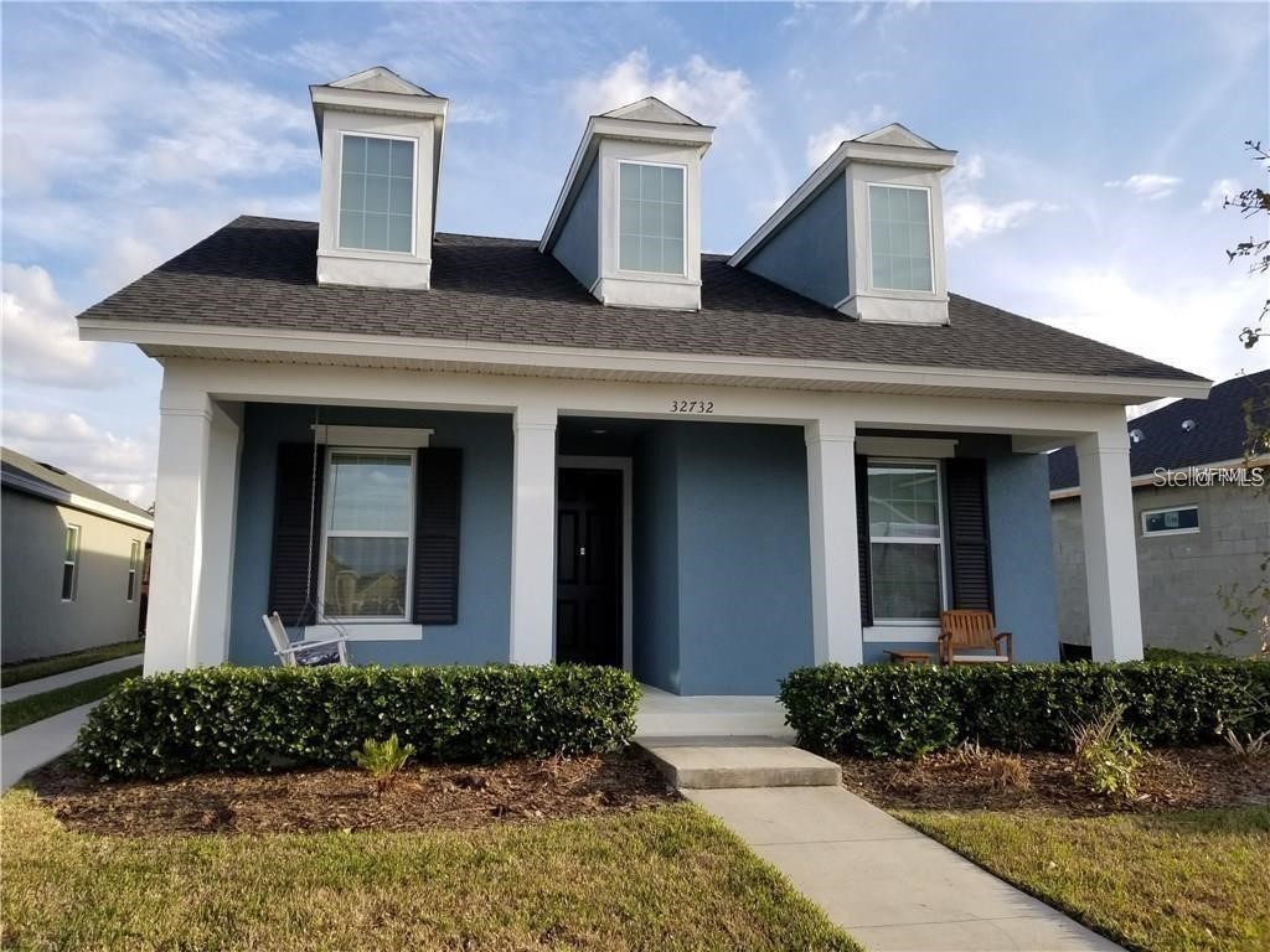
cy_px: 476
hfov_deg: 67.3
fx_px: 954
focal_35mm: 26
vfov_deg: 53.1
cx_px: 635
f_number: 1.7
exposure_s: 1/1060
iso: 50
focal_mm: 4.25
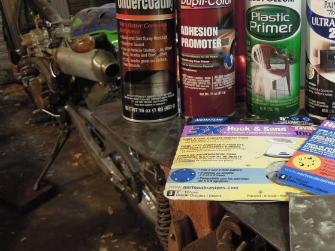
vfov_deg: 32.6
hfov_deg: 41.1
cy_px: 86
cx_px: 268
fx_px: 426
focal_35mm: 44
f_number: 1.8
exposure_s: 1/30
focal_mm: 4.3
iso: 400
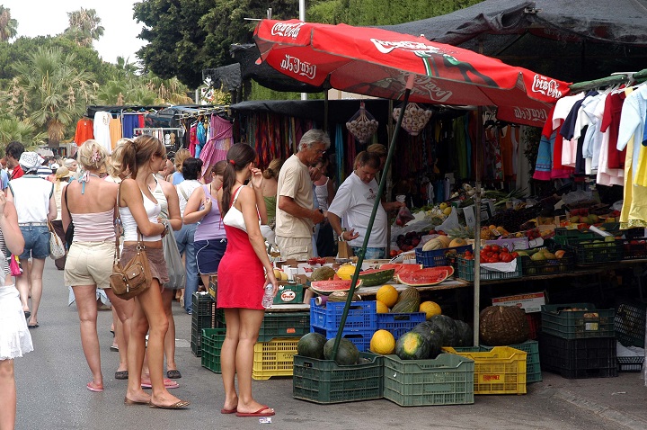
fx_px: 1508
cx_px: 324
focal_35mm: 84
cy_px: 215
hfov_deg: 24.2
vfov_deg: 16.2
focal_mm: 56
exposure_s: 1/200
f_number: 7.1
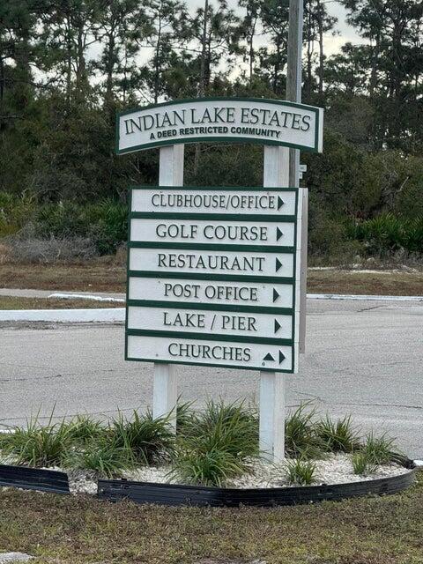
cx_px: 212
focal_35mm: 120
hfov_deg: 12.3
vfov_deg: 16.4
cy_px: 282
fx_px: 1955
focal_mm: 15.66
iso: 50
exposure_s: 1/361
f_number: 2.8
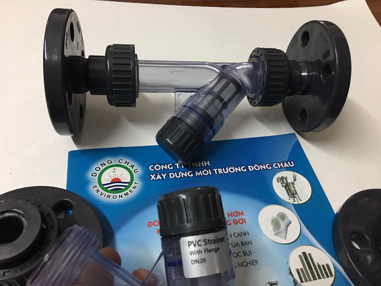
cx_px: 190
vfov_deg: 48.2
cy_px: 143
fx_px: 319
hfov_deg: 61.7
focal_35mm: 29
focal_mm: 4.15
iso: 80
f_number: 2.2
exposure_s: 1/10
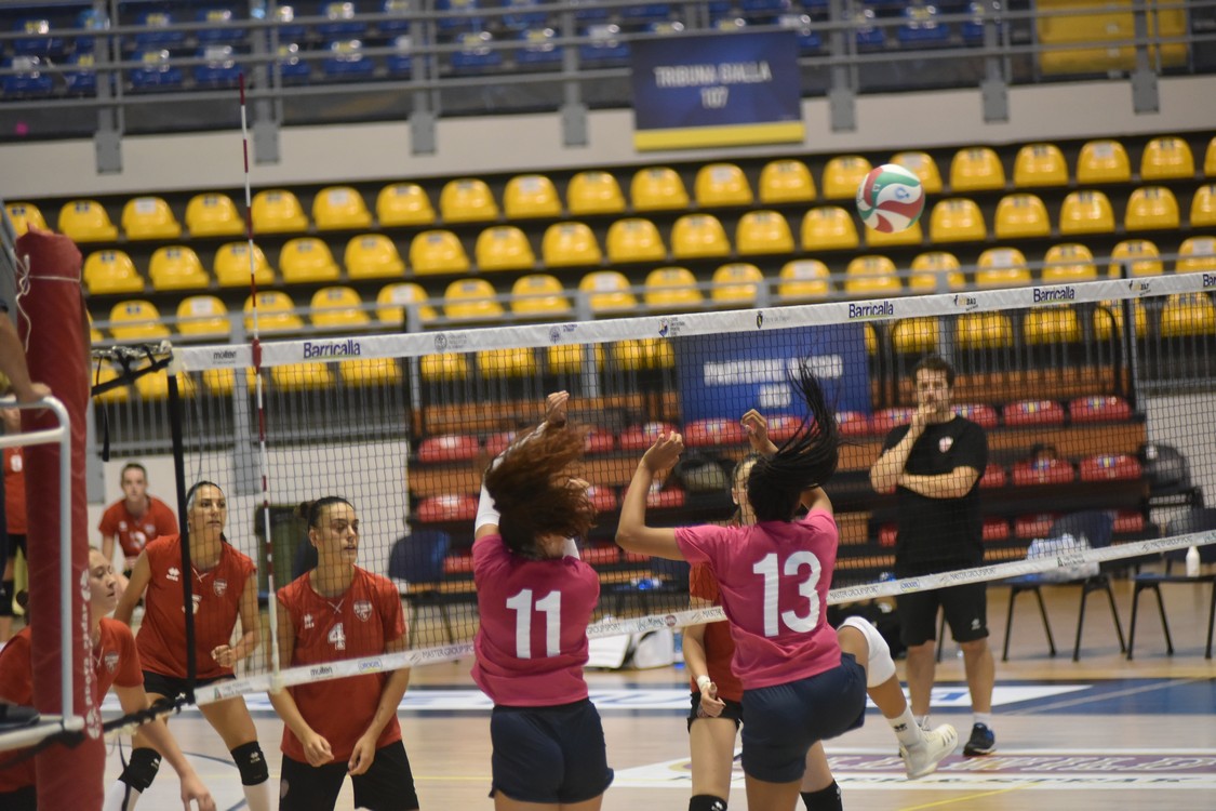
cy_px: 406
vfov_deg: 7.4
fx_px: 6248
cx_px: 608
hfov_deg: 11.1
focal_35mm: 185
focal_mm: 185
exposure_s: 1/800
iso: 3200
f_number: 2.8
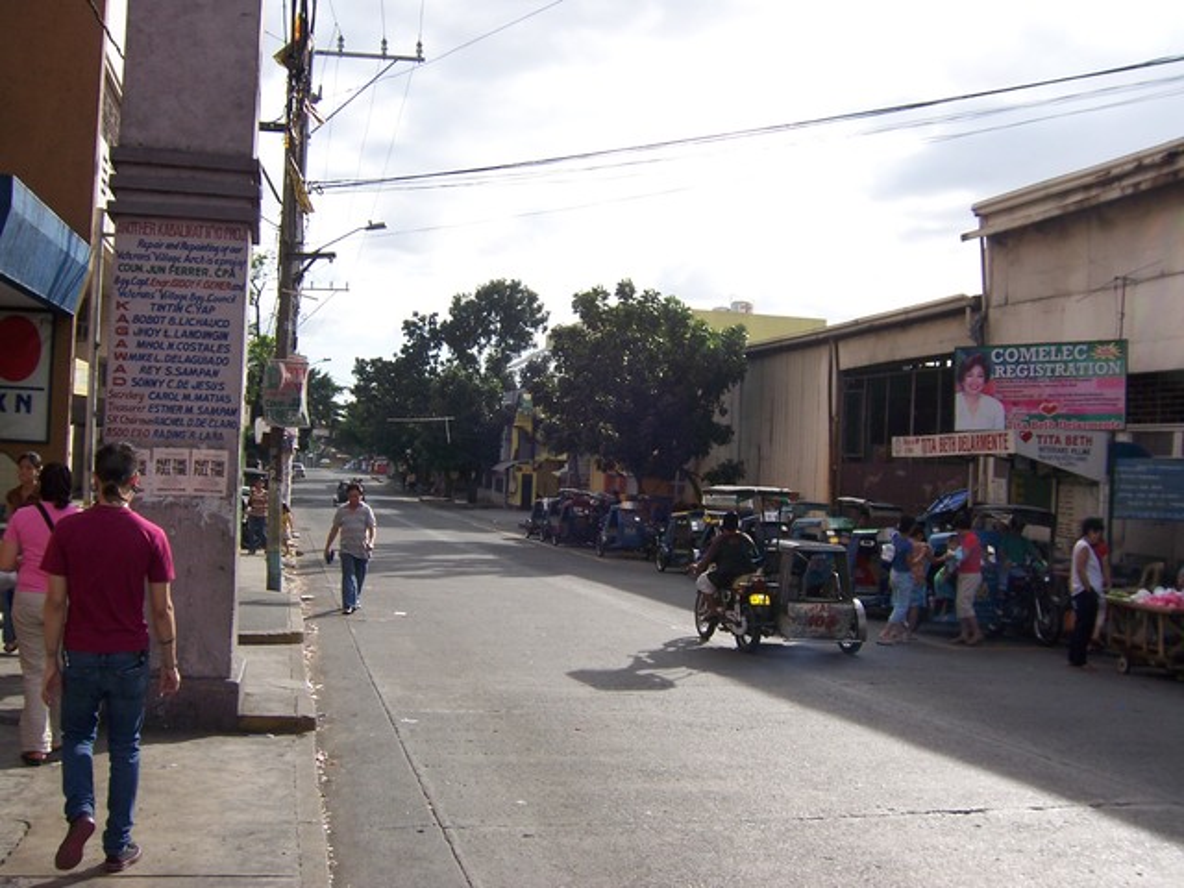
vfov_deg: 39.7
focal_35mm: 36
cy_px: 444
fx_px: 1231
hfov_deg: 51.4
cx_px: 592
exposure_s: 1/400
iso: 80
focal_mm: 6.2
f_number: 4.5
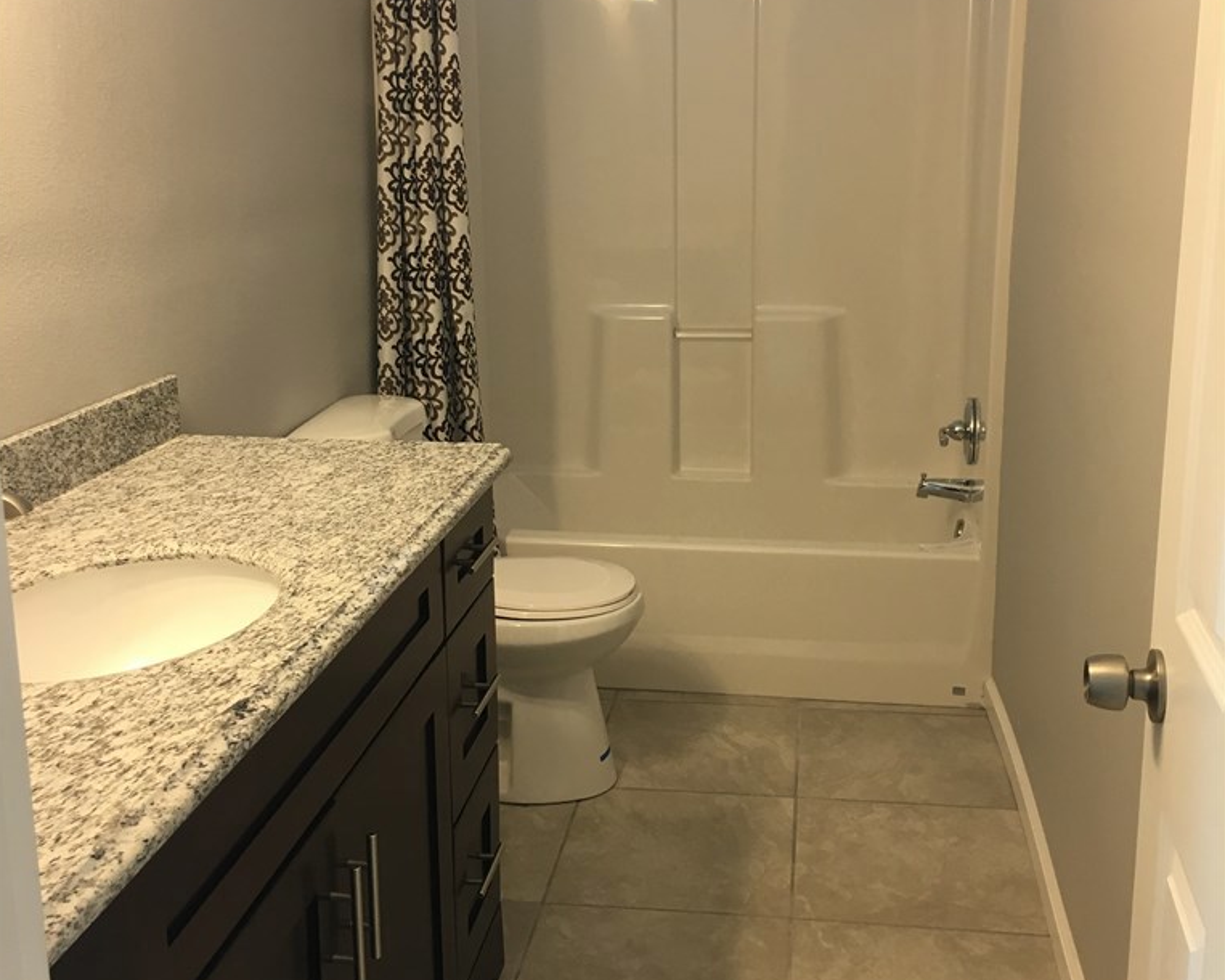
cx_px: 610
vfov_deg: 39.0
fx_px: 1377
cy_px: 413
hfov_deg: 47.9
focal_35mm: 38
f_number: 2.2
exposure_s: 1/30
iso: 80
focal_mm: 4.15
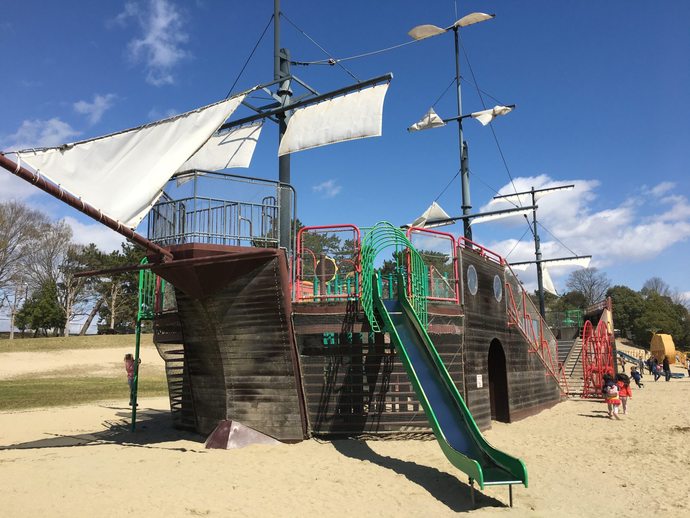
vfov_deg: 48.2
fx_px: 578
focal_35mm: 29
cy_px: 259
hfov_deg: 61.7
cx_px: 345
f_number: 2.2
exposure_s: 1/2137
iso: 25
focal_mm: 4.15
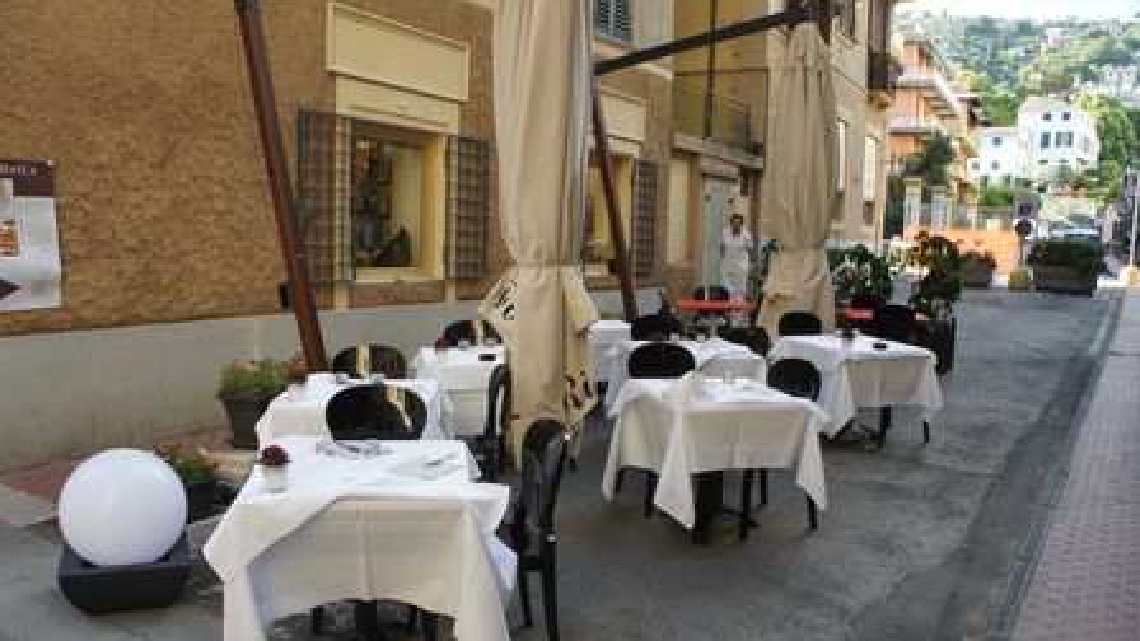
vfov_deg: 40.0
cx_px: 575
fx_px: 877
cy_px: 384
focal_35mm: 29
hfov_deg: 66.1
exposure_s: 1/200
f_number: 5.6
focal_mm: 18
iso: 500
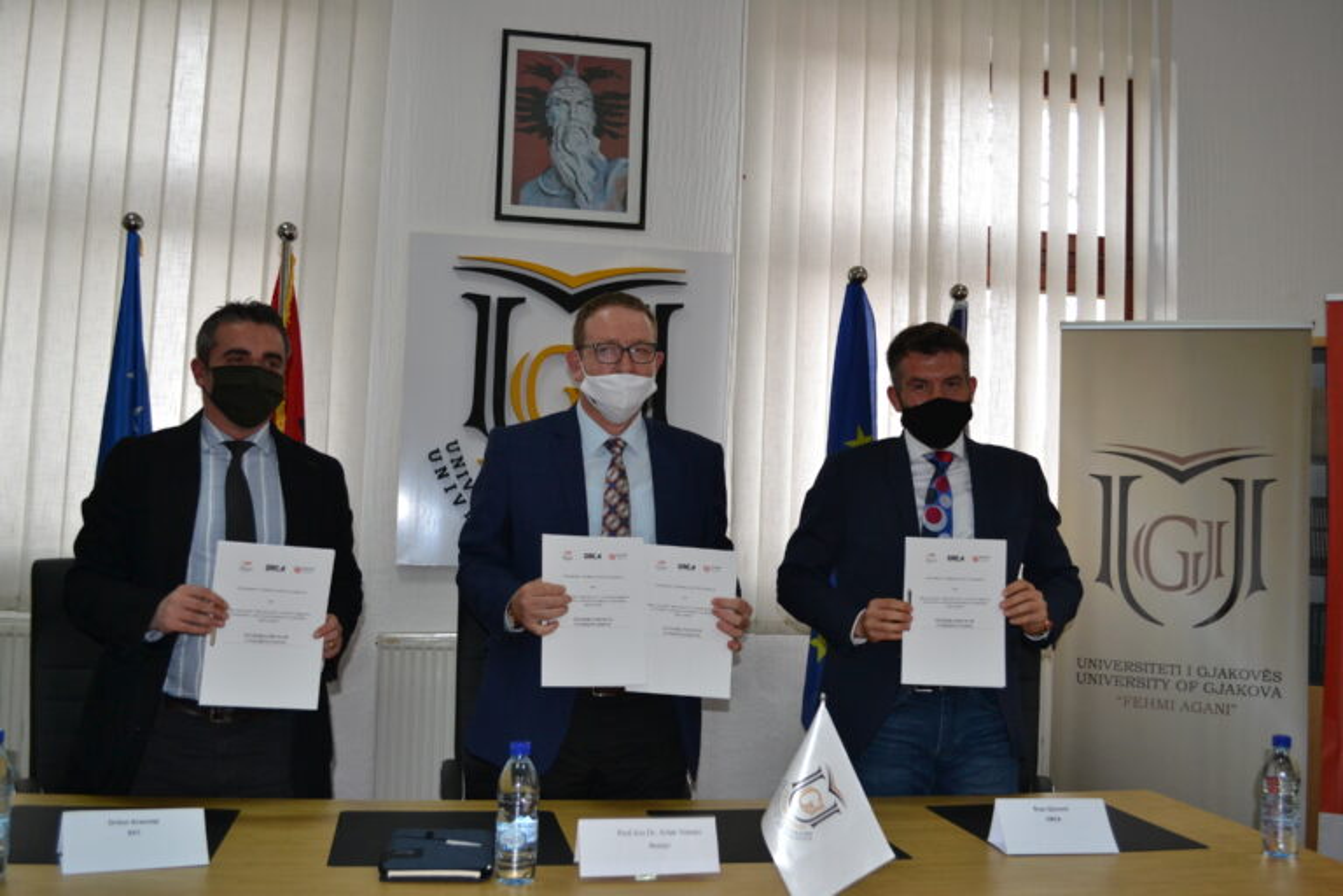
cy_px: 448
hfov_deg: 57.2
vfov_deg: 40.0
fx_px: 1231
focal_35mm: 33
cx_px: 672
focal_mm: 22
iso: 720
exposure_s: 1/60
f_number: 4
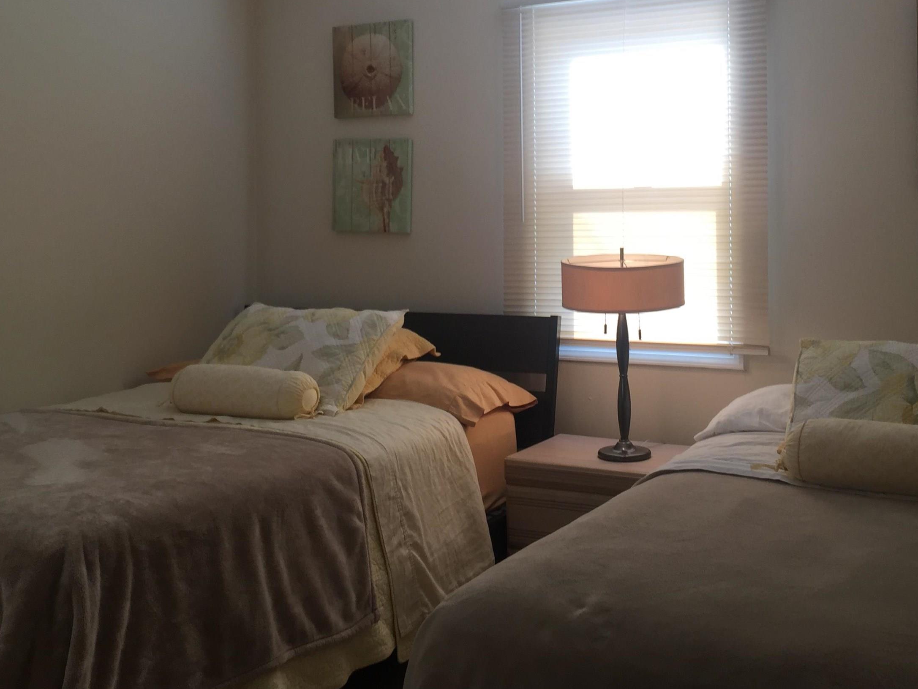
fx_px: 1087
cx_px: 572
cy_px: 239
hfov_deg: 45.4
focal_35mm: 41
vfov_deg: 34.9
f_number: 2.2
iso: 32
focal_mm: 4.15
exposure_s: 1/60
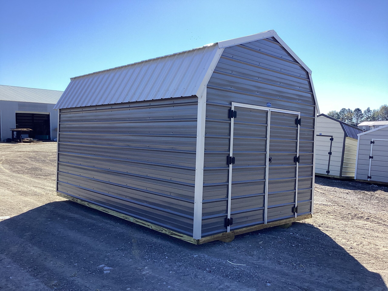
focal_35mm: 31
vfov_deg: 45.4
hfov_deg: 58.4
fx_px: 347
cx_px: 194
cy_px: 146
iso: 25
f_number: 2.4
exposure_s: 1/831
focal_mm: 3.3
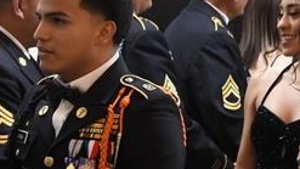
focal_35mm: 248
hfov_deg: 8.7
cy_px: 194
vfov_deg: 4.9
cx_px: 276
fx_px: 1973
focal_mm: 38
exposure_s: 1/80
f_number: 5.6
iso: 2000
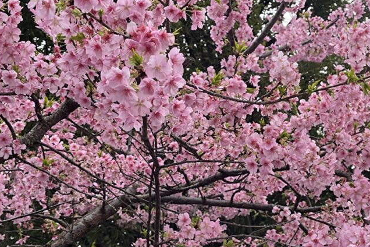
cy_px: 123
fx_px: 349
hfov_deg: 55.7
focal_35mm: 34
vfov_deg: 38.9
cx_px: 198
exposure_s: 1/913
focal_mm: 5.1
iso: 50
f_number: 1.6
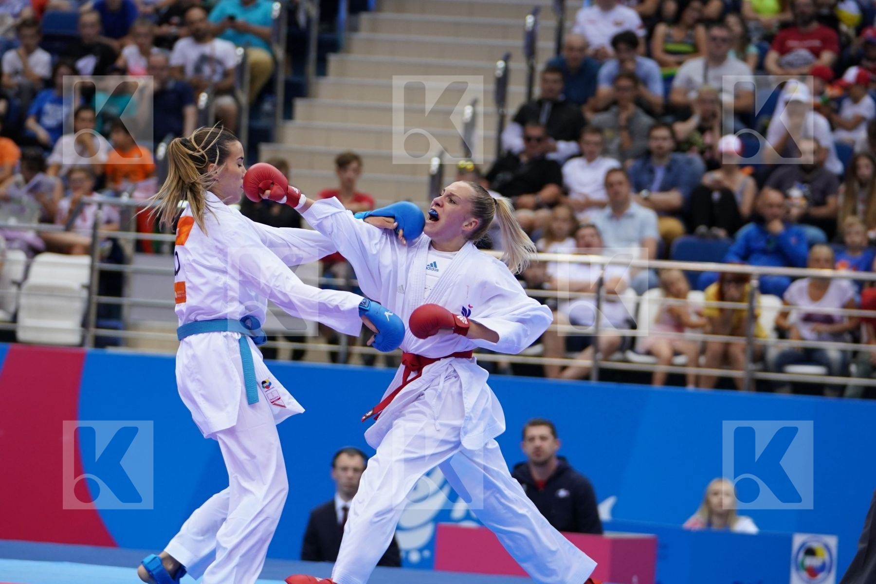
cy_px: 292
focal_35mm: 196
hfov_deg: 10.5
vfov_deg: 7.0
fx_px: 4769
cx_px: 438
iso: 1000
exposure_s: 1/800
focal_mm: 131
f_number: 2.8
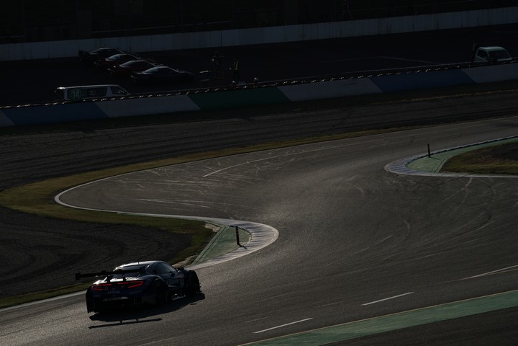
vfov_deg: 6.4
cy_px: 173
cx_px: 259
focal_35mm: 214
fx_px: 3079
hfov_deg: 9.6
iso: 200
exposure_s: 1/1250
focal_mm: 214
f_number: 11
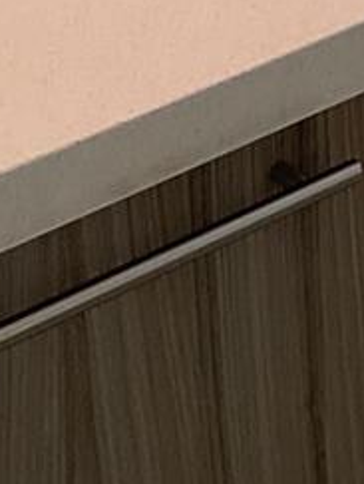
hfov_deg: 9.7
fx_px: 2000
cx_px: 704
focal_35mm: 143
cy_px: -661
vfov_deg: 11.5
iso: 40
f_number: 1.8
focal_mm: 3
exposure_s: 1/120
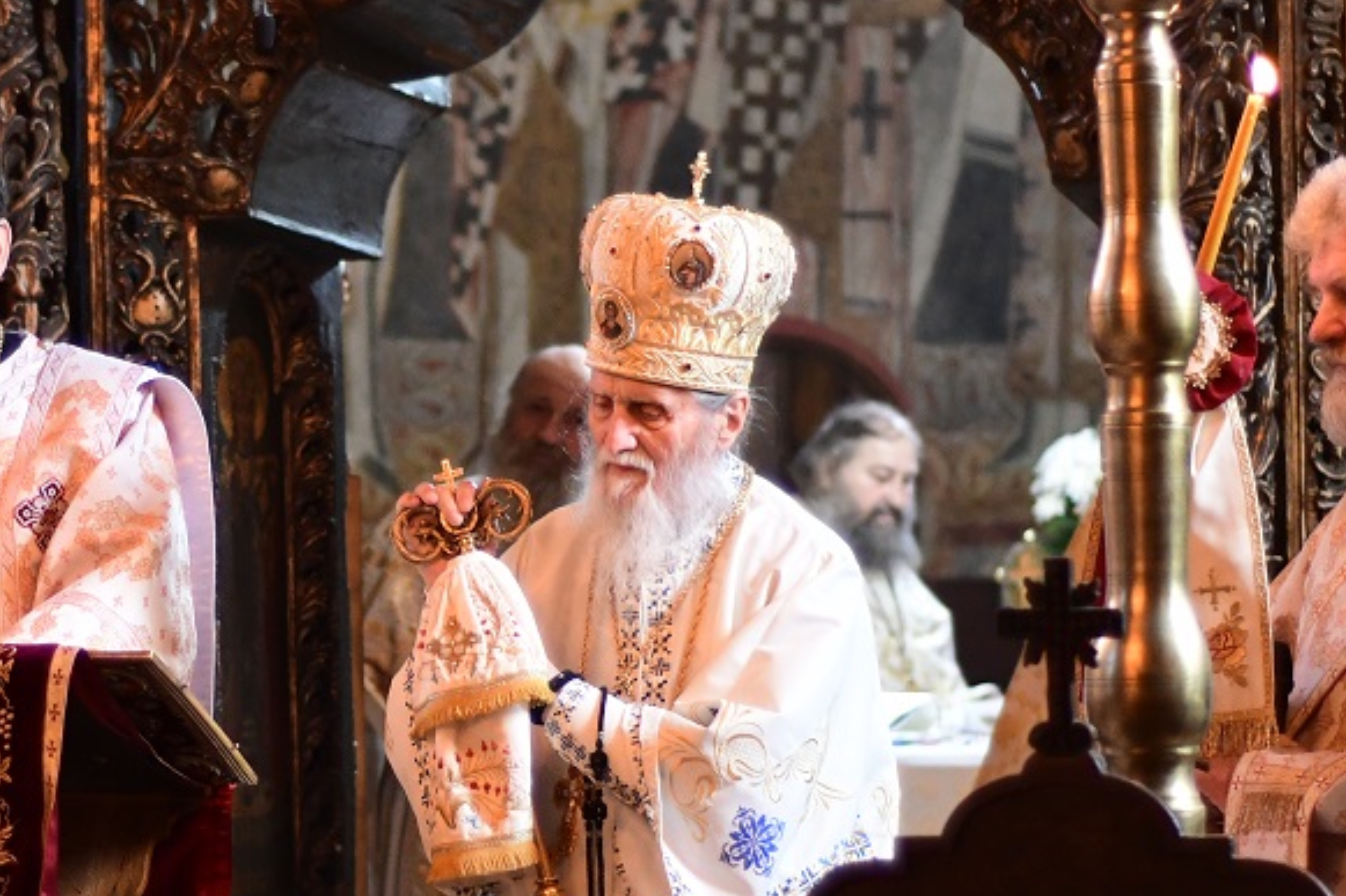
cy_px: 662
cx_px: 269
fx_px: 5793
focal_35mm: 155
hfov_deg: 13.2
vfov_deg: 8.8
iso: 2000
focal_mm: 50
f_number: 1.8
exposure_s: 1/100
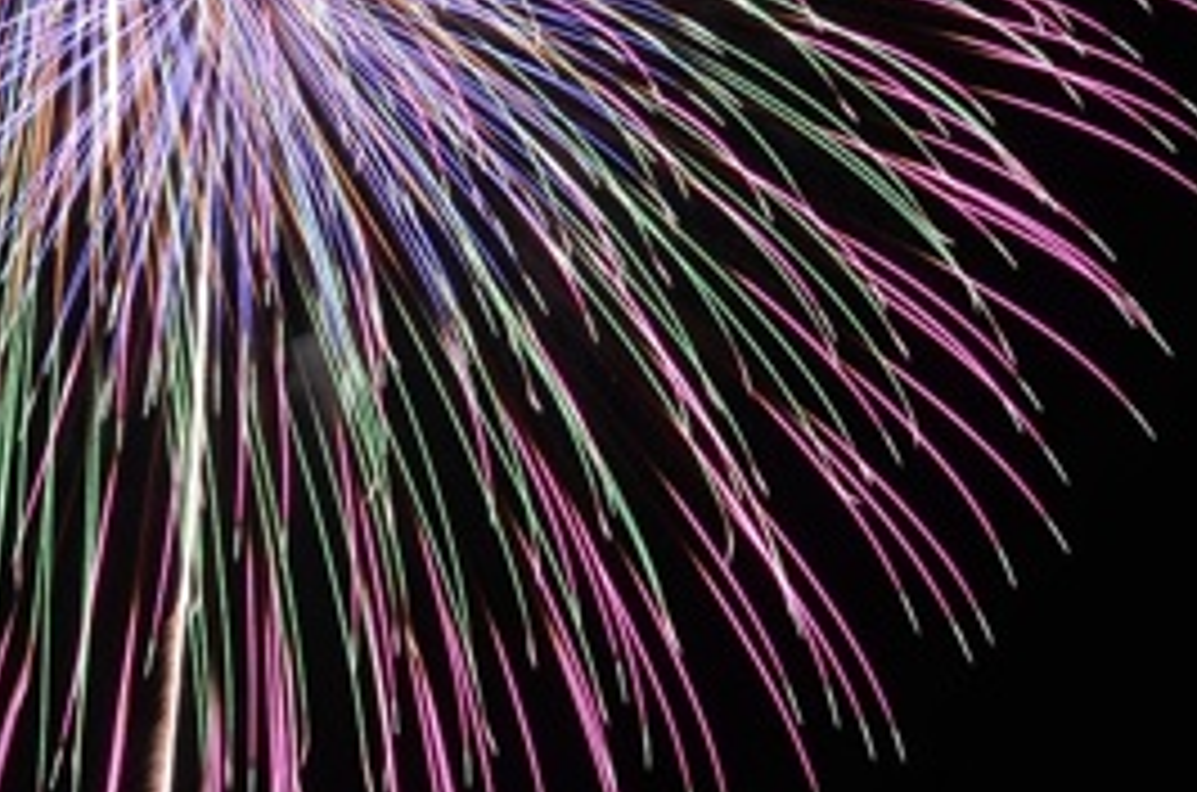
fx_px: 15325
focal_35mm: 462
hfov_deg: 4.5
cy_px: 99
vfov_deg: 3.0
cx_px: 396
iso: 100
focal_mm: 80
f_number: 9
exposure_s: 11
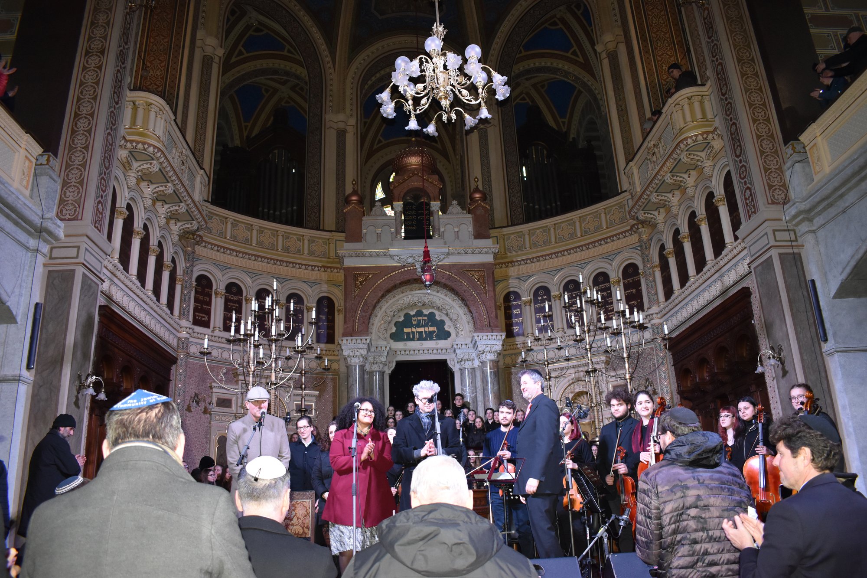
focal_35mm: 27
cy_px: 289
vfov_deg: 47.9
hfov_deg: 67.4
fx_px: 650
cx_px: 434
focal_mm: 18
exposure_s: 1/60
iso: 1400
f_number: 3.5
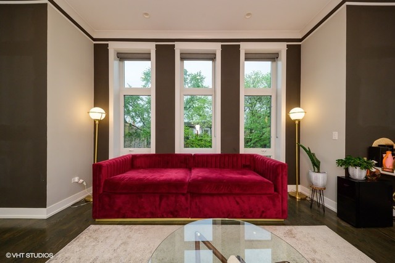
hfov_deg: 112.6
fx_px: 132
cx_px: 198
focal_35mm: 12
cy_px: 132
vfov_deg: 90.0
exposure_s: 1/100
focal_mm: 12
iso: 200
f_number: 8
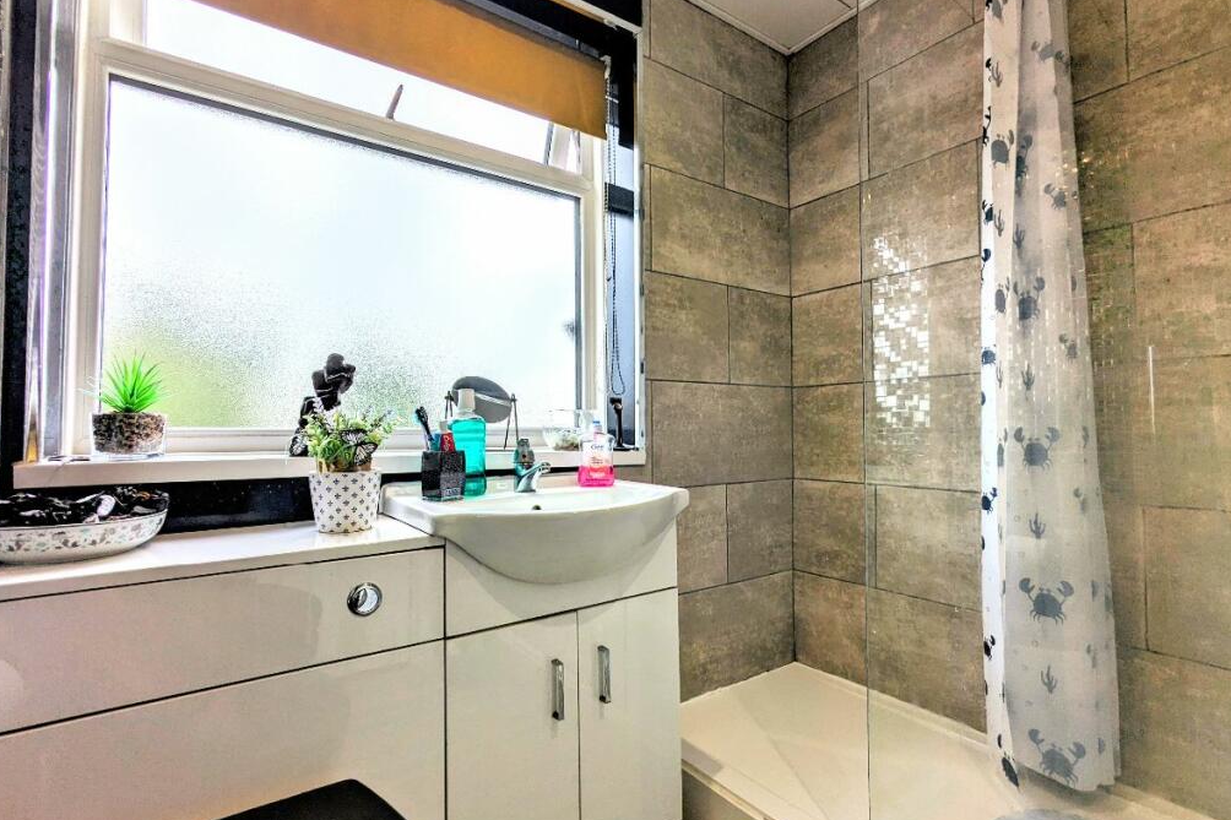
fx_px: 581
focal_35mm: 17
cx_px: 613
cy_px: 408
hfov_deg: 93.3
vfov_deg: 70.4
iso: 36
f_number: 2.2
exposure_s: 1/257
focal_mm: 2.35
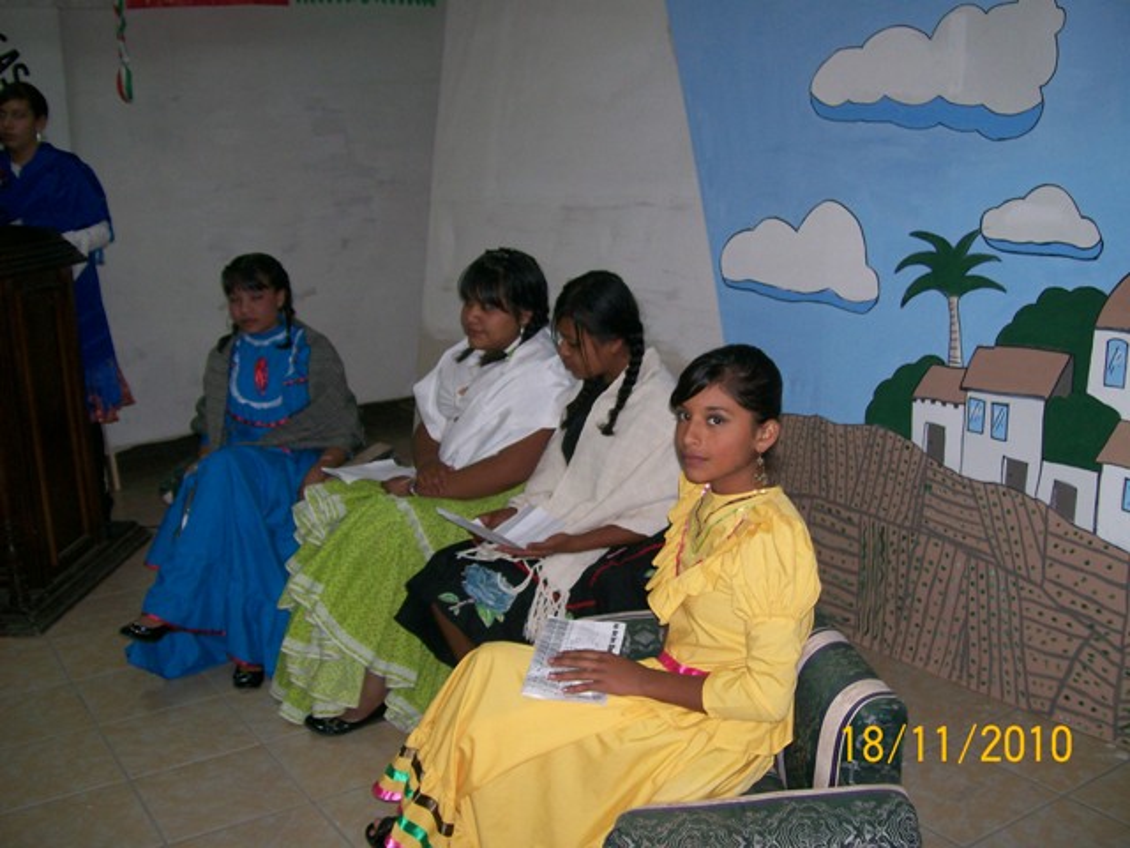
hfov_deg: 51.4
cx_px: 565
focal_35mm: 36
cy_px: 424
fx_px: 1175
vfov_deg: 39.7
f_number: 2.7
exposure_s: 1/64
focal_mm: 6
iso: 80
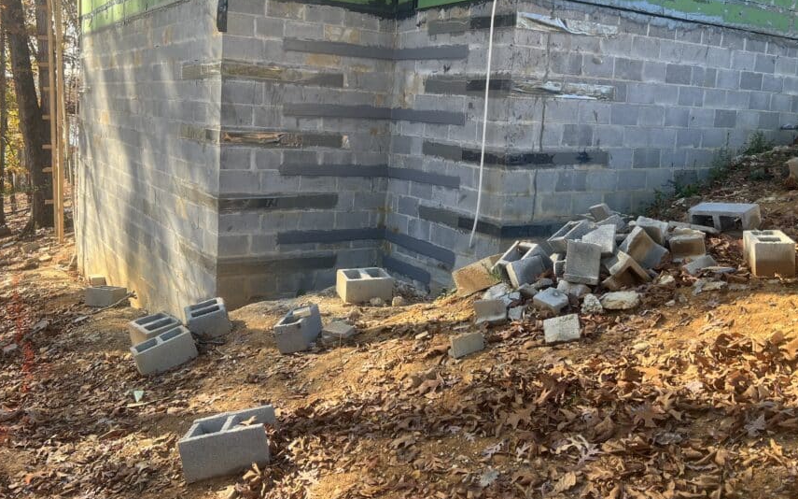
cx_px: 392
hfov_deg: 58.2
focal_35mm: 33
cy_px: 184
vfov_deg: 38.0
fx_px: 718
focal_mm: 5.7
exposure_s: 1/404
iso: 50
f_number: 1.5
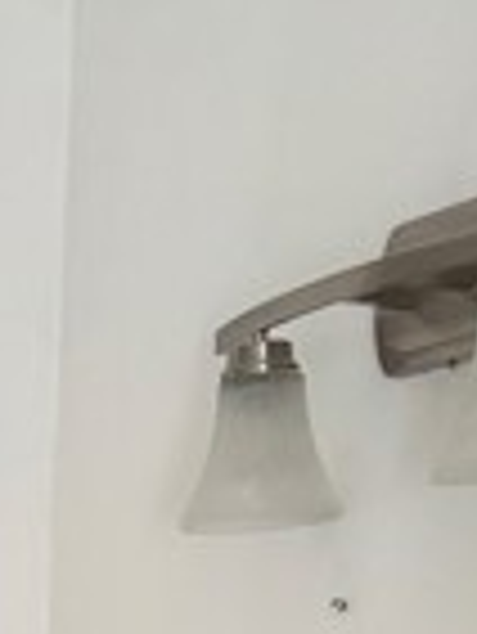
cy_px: 1389
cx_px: -225
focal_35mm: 118
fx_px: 2165
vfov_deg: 13.5
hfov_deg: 12.0
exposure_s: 1/60
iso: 200
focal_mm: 5.96
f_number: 1.6
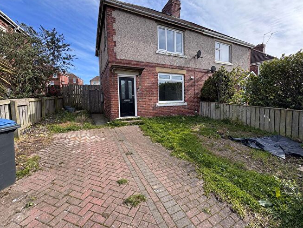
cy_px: 109
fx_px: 131
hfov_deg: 98.1
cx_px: 159
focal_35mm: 15
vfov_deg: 81.7
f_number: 2.2
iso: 40
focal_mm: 2.22
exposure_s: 1/591
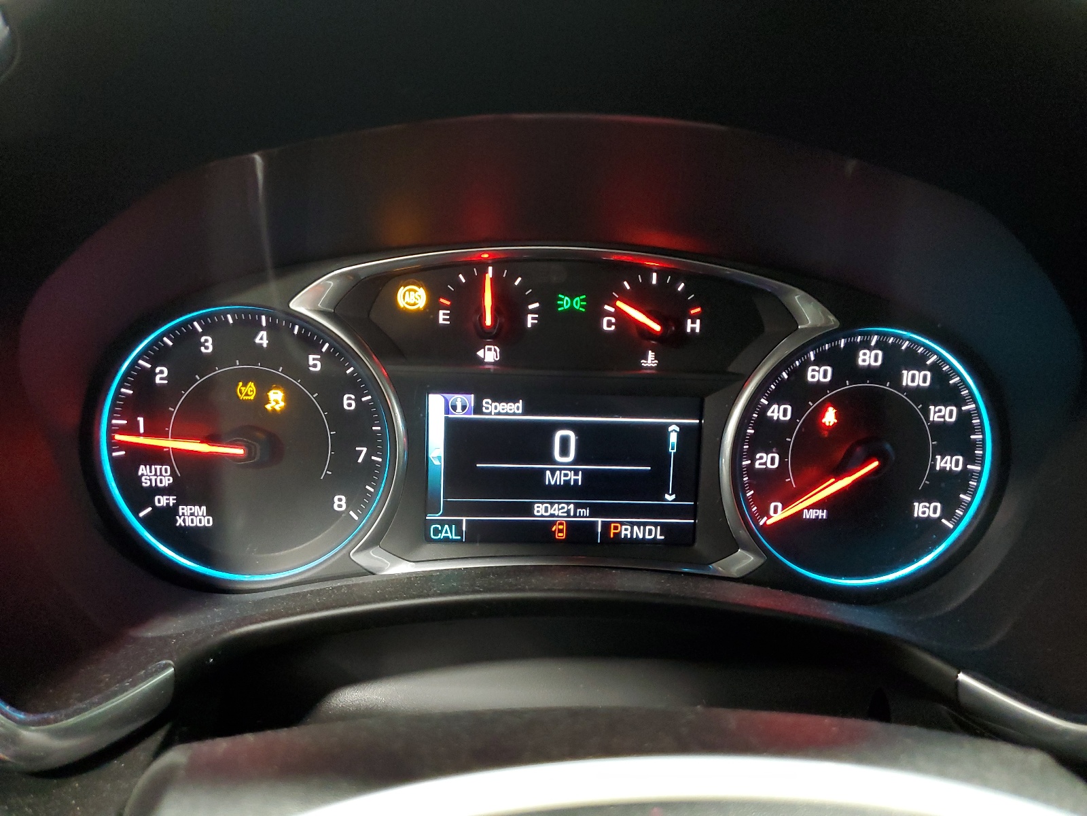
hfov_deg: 67.3
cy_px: 408
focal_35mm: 26
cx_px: 544
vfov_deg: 53.1
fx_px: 816
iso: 292
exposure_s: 1/15
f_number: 1.5
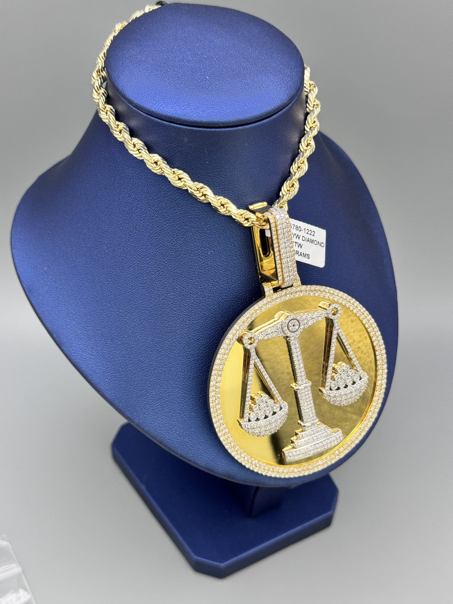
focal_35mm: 48
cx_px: 226
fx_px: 838
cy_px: 302
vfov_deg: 39.7
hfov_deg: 30.3
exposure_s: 1/40
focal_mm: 6.86
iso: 200
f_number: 1.78
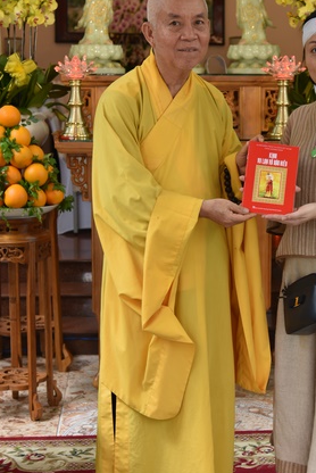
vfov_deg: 27.0
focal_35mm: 75
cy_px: 211
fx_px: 986
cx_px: 219
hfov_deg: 18.1
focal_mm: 48
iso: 400
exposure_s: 1/60
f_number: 4
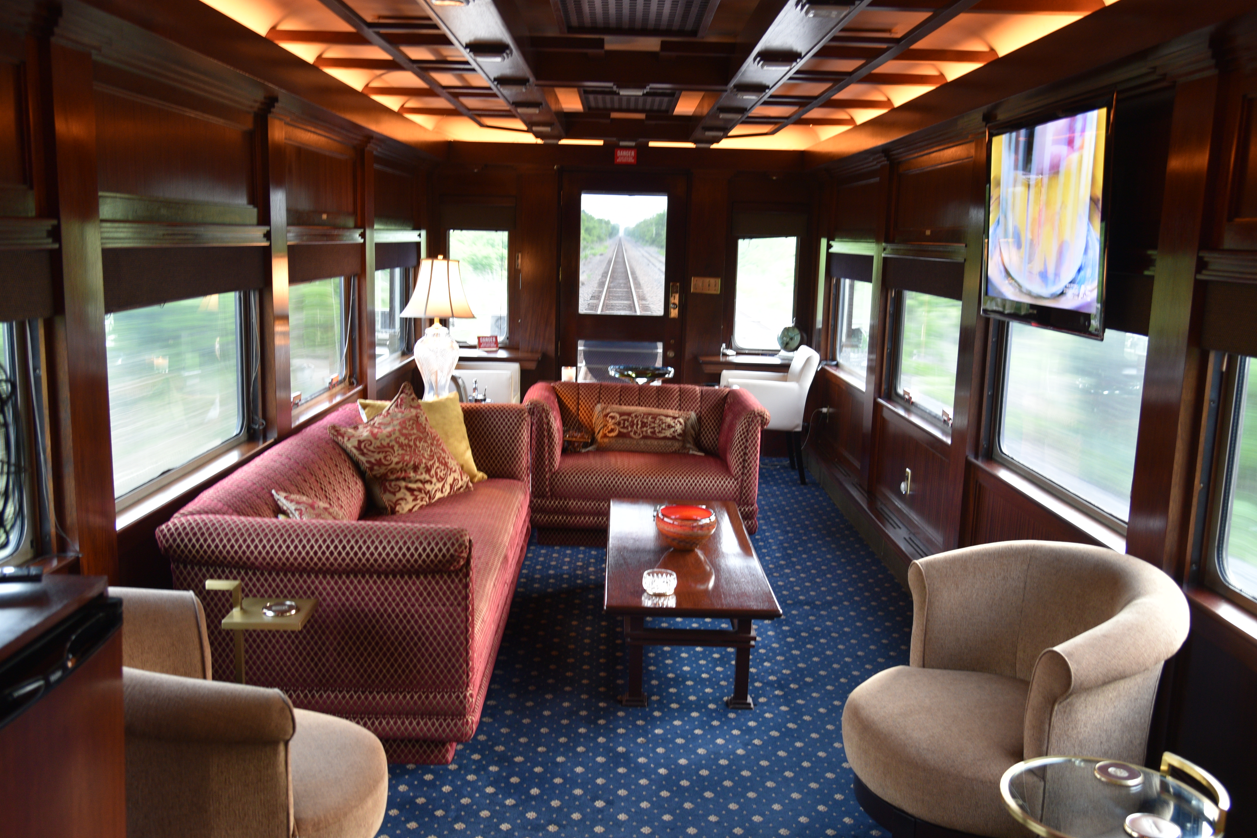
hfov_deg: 55.8
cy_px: 433
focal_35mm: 34
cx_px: 622
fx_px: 1187
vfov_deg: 38.9
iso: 800
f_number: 4
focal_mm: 30
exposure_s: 1/15
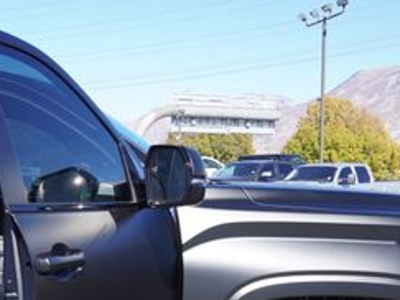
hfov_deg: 26.1
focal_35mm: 72
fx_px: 835
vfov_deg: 19.8
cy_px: 293
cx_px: 44
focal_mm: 19
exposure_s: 1/125
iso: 100
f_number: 8
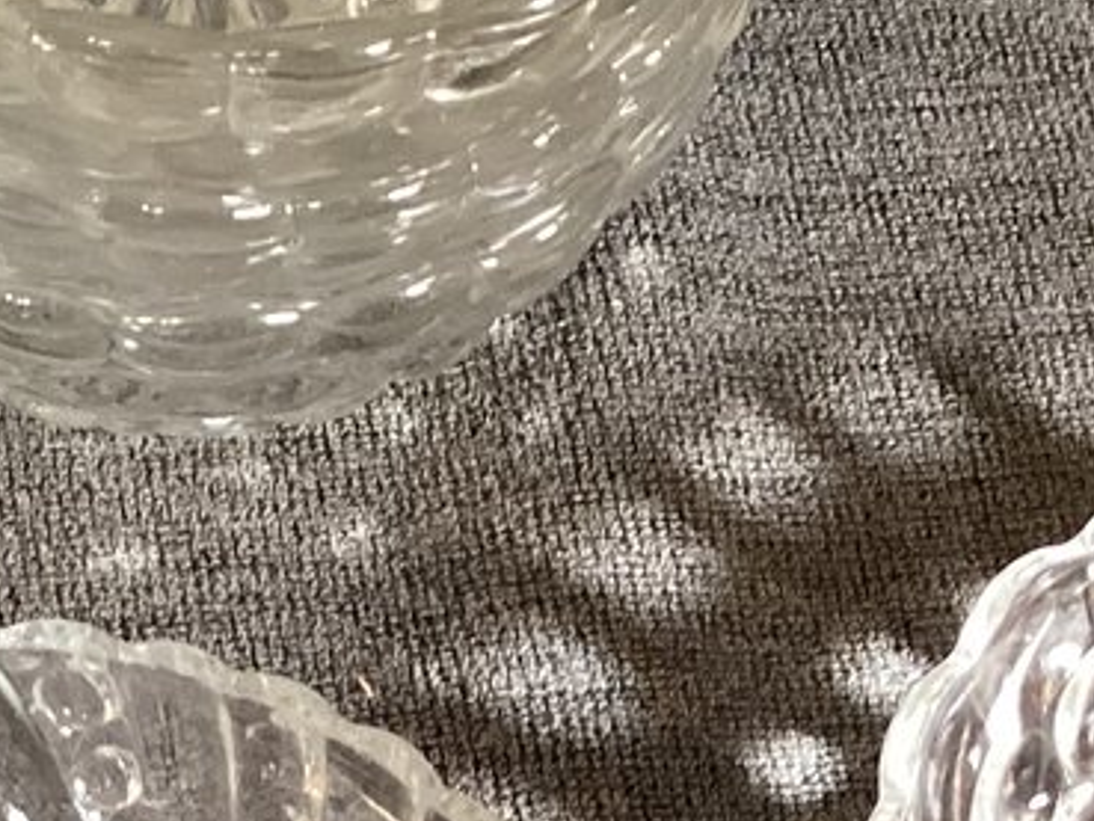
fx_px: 4015
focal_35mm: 127
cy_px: 1617
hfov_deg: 15.5
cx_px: 354
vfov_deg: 10.7
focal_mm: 3.3
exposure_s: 1/40
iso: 250
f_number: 2.4
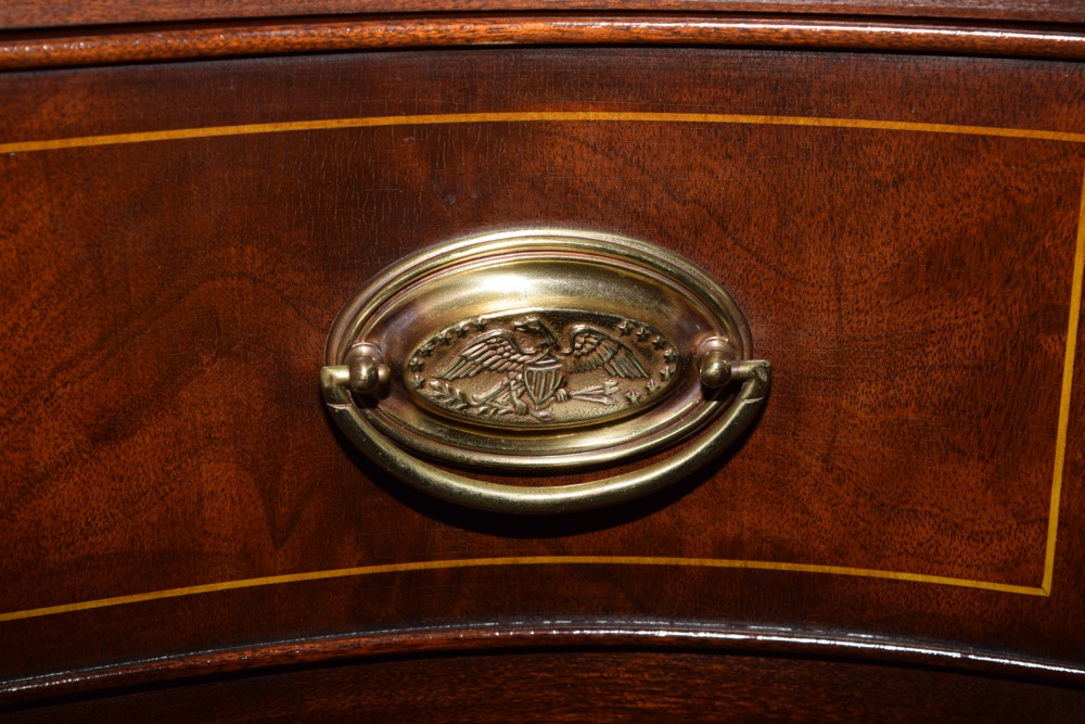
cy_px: 362
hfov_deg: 27.0
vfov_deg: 18.2
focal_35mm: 75
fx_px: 2261
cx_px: 542
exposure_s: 1/60
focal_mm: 50
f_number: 8
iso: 100
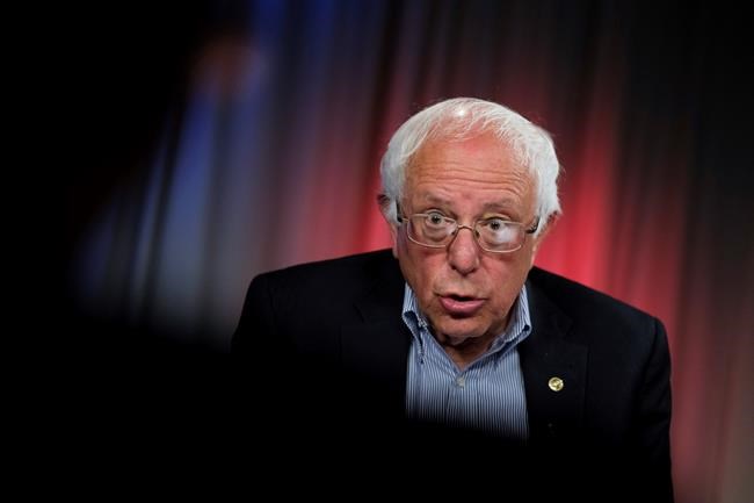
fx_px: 1759
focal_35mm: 84
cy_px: 252
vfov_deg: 16.3
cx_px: 377
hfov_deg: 24.2
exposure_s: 1/1000
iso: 1600
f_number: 1.4
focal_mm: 56
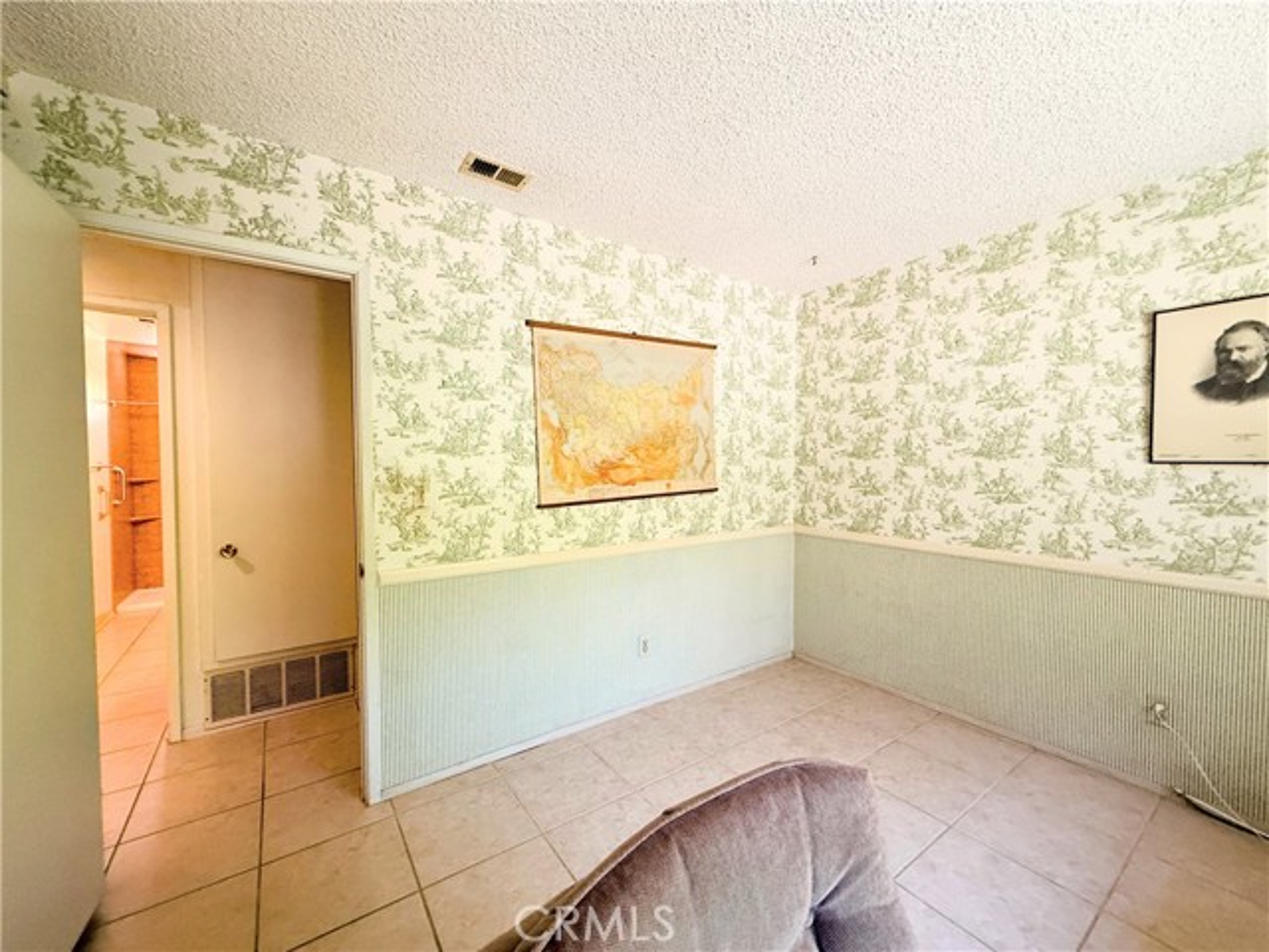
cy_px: 476
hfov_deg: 102.1
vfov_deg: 85.7
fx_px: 513
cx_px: 634
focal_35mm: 14
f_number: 2.2
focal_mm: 2.22
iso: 320
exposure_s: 1/60
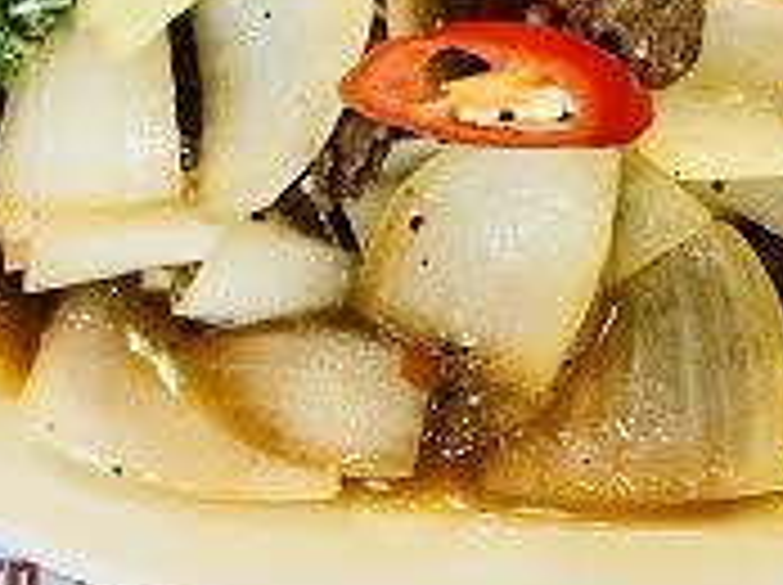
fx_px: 2914
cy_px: 63
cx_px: 630
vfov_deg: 11.4
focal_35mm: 129
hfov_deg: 15.2
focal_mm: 3.99
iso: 40
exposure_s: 1/15
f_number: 1.8
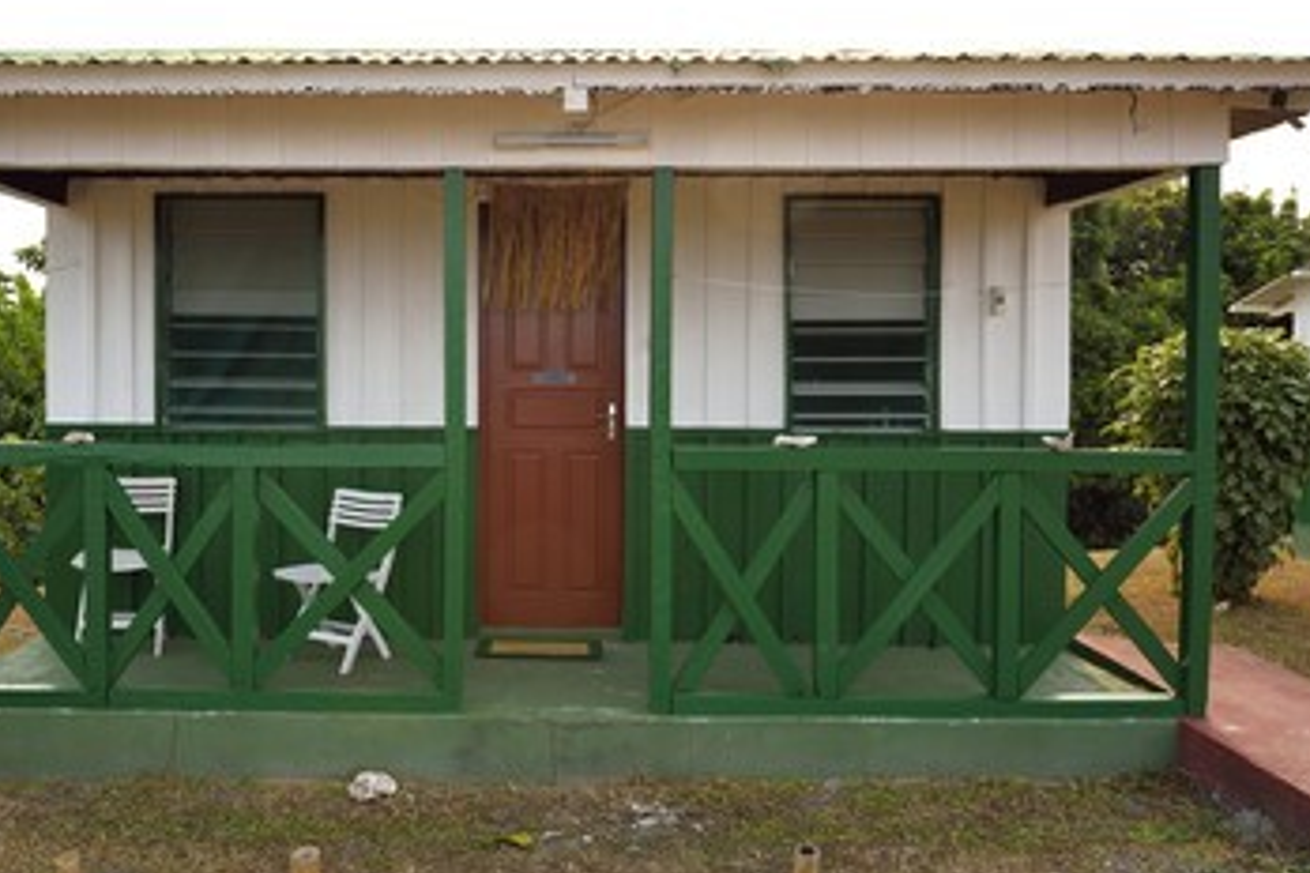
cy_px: 414
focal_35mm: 29
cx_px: 535
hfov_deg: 63.2
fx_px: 1055
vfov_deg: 44.9
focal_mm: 24
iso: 200
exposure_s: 1/160
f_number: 7.1
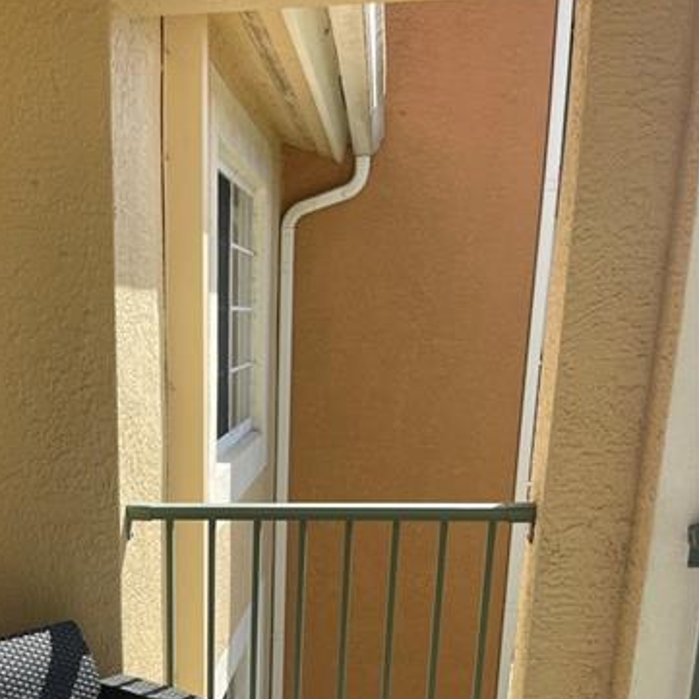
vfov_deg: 33.1
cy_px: 695
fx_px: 1074
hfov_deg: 35.0
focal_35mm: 47
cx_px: 145
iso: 32
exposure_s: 1/1667
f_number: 1.6
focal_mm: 5.1
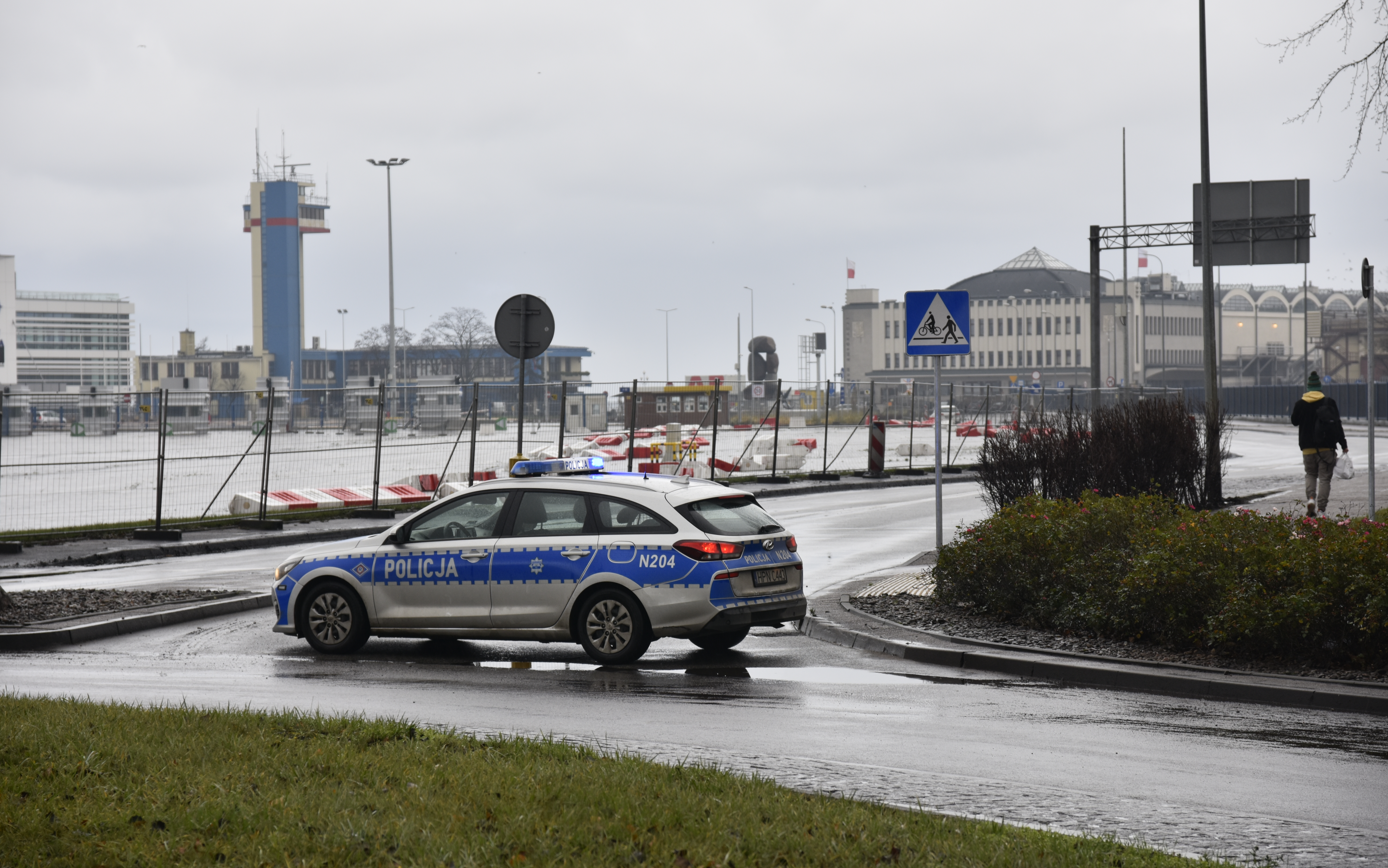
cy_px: 420
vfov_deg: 12.1
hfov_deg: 19.3
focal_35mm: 108
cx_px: 693
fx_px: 4085
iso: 125
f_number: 4
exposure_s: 1/100
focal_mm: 70
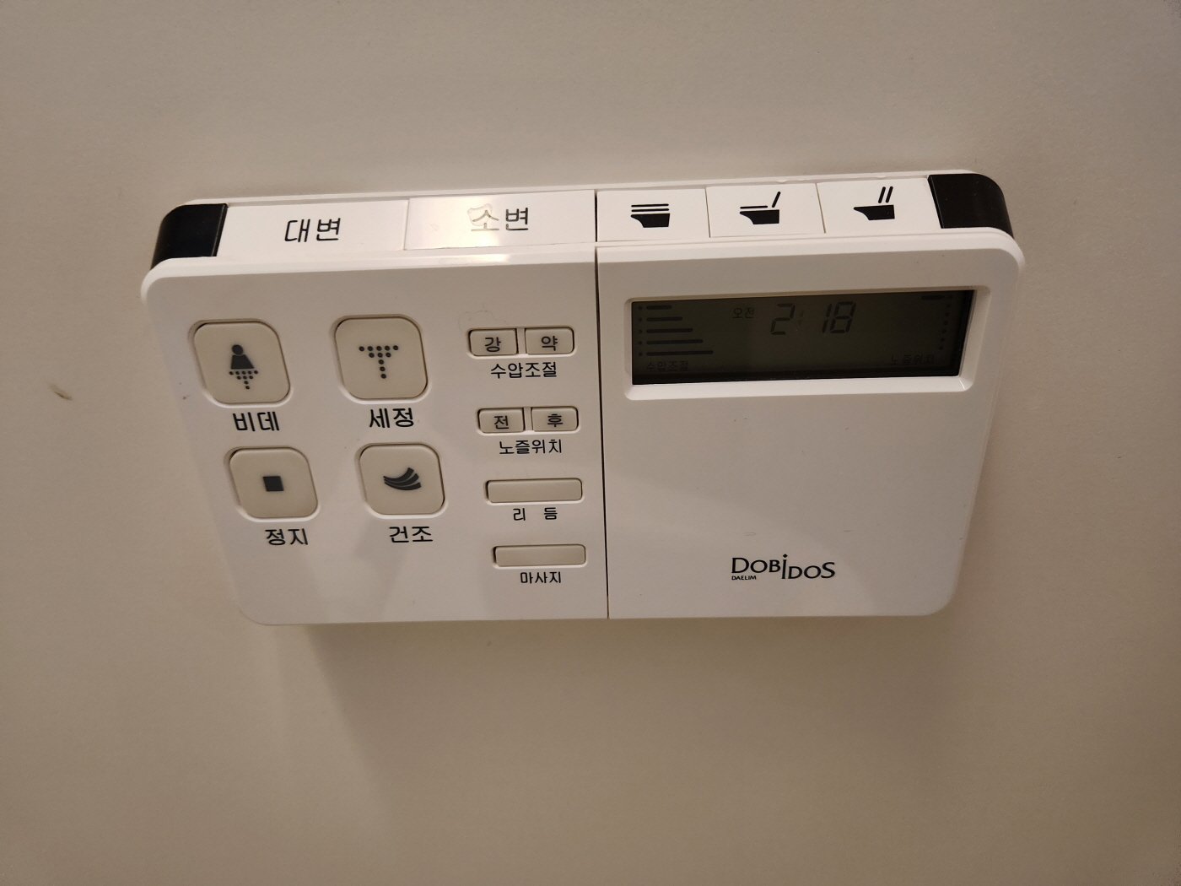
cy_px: 443
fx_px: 785
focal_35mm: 23
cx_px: 590
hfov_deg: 73.9
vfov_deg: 58.9
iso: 640
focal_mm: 5.4
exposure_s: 1/40
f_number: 1.8
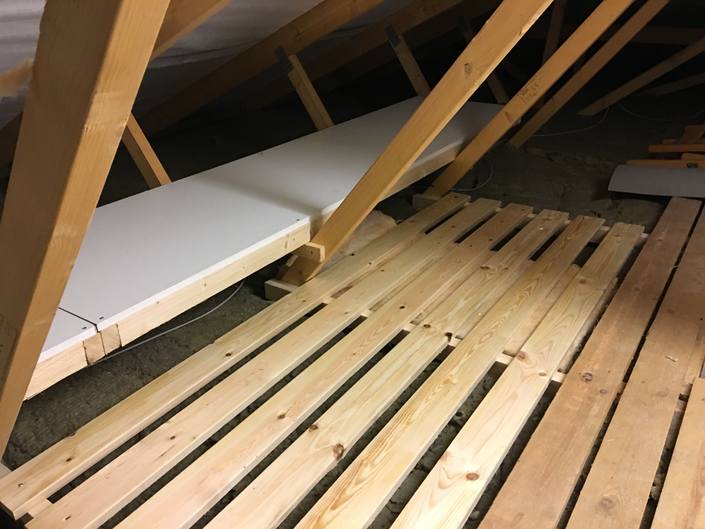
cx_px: 352
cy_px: 264
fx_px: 591
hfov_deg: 61.7
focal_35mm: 29
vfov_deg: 48.2
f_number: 2.2
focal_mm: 4.15
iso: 125
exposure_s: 1/8
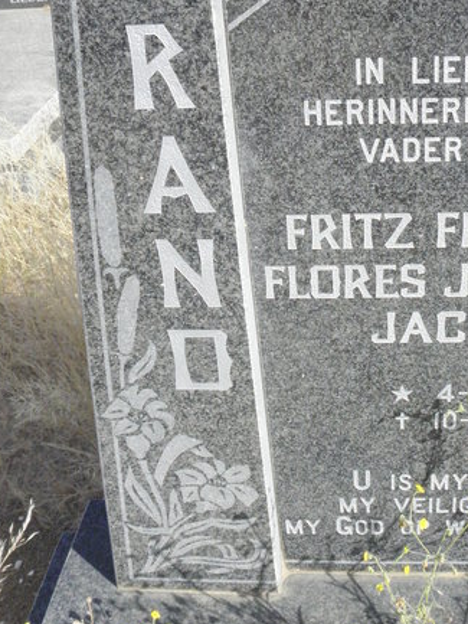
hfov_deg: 29.8
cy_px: 251
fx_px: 865
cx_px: 353
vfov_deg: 39.5
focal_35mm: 48
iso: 200
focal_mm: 4.6
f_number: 6.3
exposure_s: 1/640
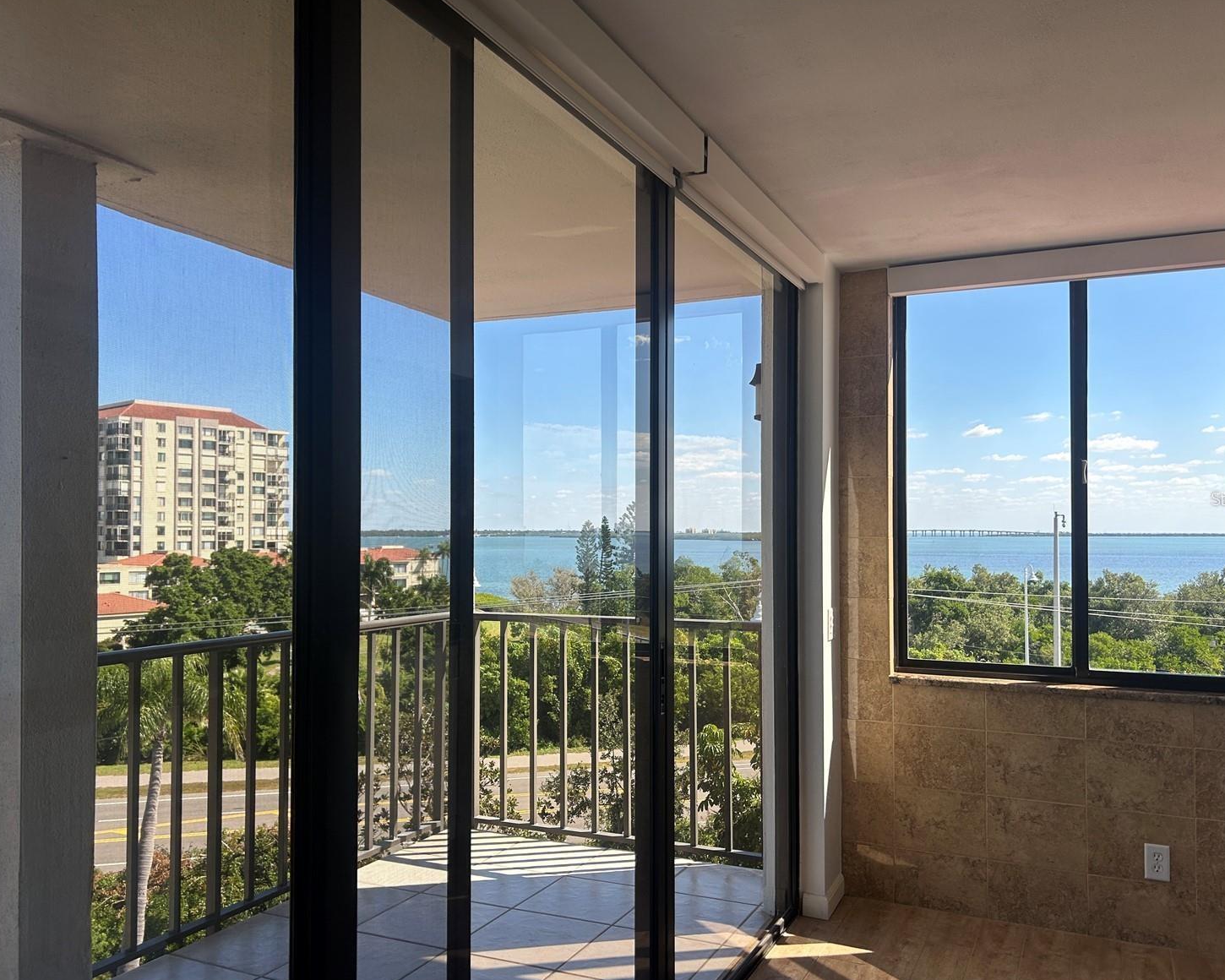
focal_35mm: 28
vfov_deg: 51.5
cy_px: 498
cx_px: 615
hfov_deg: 62.2
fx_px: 1015
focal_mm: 5.7
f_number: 1.5
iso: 50
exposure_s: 1/1531
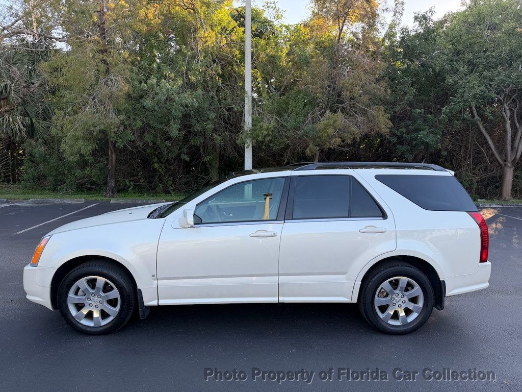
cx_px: 261
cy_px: 196
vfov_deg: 56.8
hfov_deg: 71.6
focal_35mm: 24
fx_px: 362
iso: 80
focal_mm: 6.76
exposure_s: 1/532
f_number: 1.78
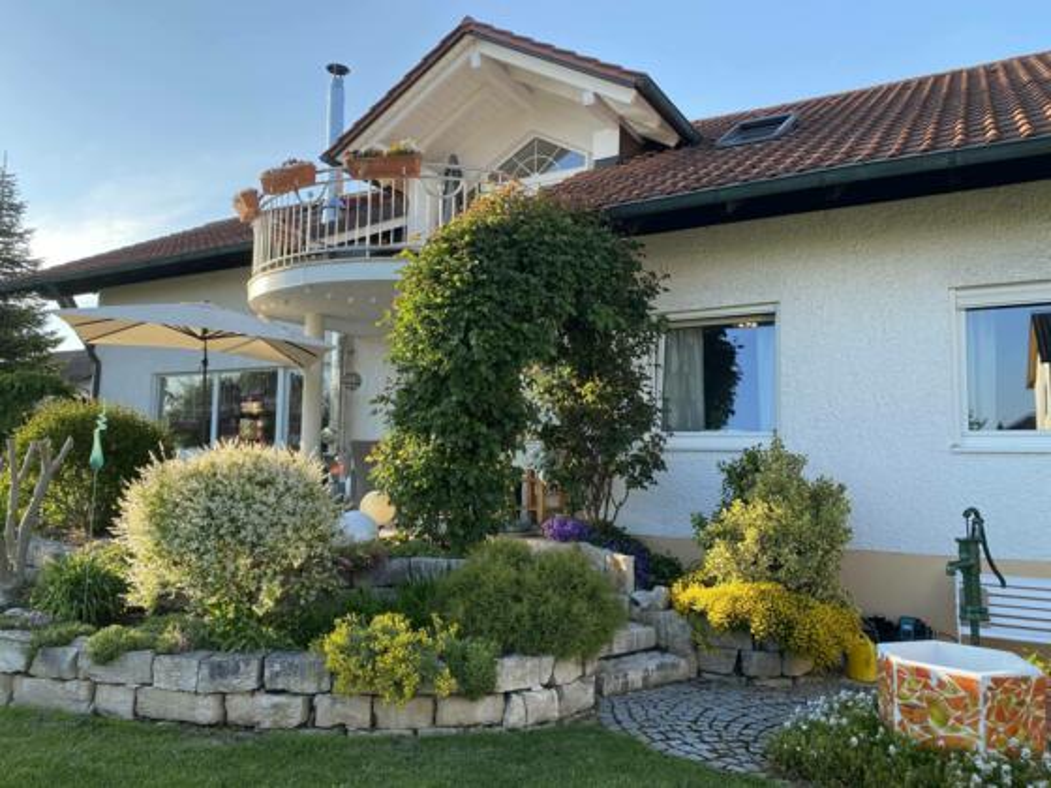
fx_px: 789
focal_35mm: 26
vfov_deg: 53.1
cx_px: 526
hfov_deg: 67.3
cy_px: 394
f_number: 1.8
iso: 32
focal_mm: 4.25
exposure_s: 1/633
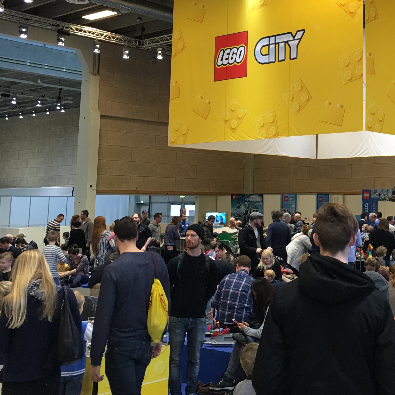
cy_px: 109
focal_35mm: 54
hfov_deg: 30.5
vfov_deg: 31.2
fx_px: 697
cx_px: 339
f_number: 2.2
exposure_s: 1/17
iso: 64
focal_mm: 4.15
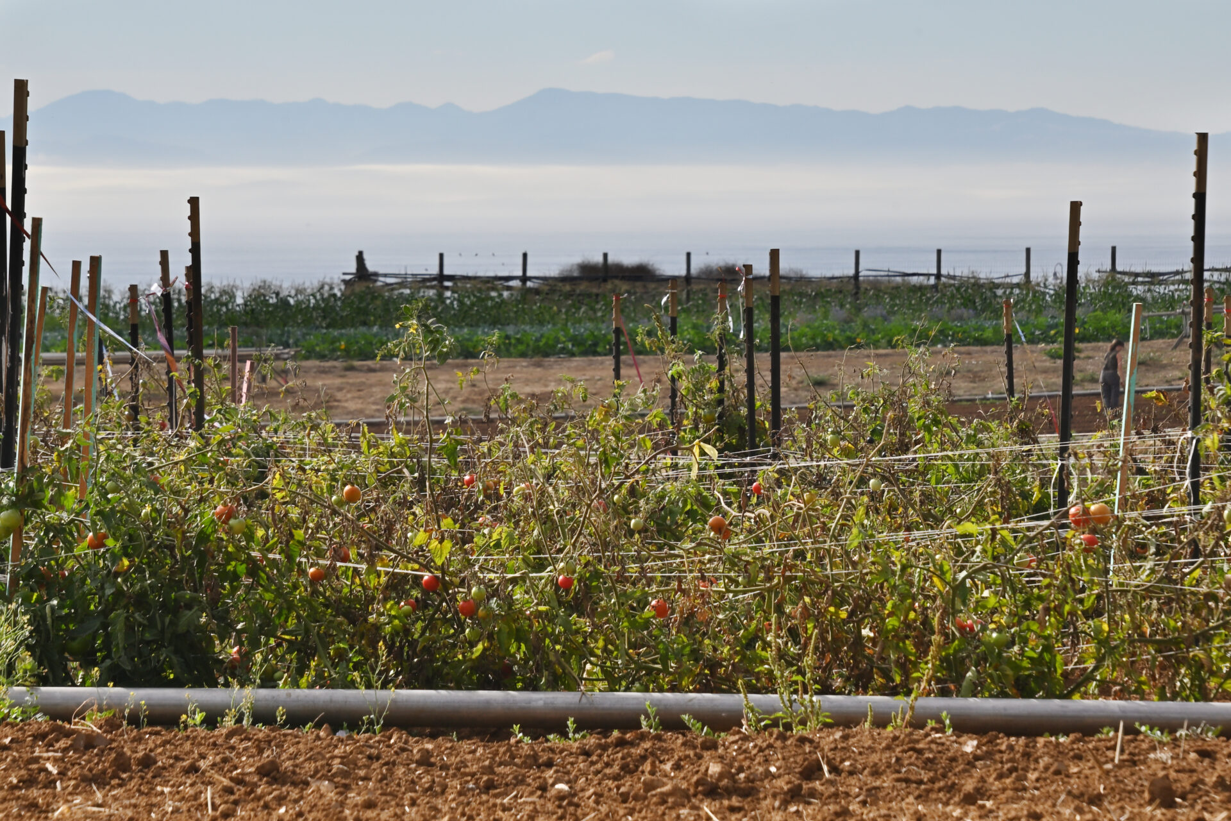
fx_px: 6257
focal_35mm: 183
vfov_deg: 7.5
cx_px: 616
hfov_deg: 11.2
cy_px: 410
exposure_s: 1/250
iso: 110
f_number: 13
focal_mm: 122
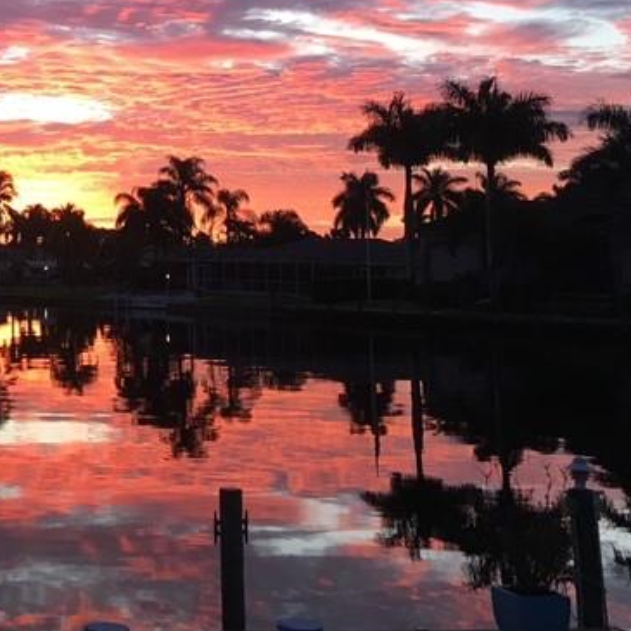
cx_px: 5
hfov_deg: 23.1
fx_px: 1485
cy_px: -21
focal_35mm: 72
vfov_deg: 22.9
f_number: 2.2
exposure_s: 1/30
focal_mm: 4.15
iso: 32
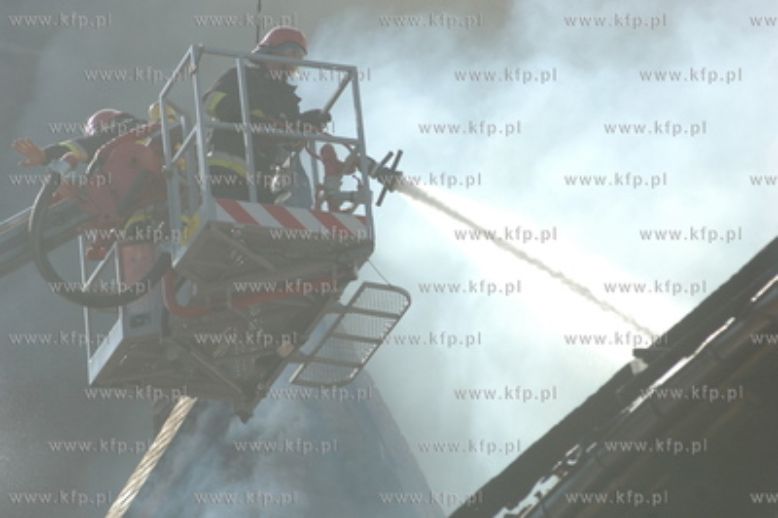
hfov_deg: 7.4
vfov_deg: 4.9
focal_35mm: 278
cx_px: 389
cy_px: 259
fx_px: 5992
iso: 400
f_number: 6.3
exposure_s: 1/1600
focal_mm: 185
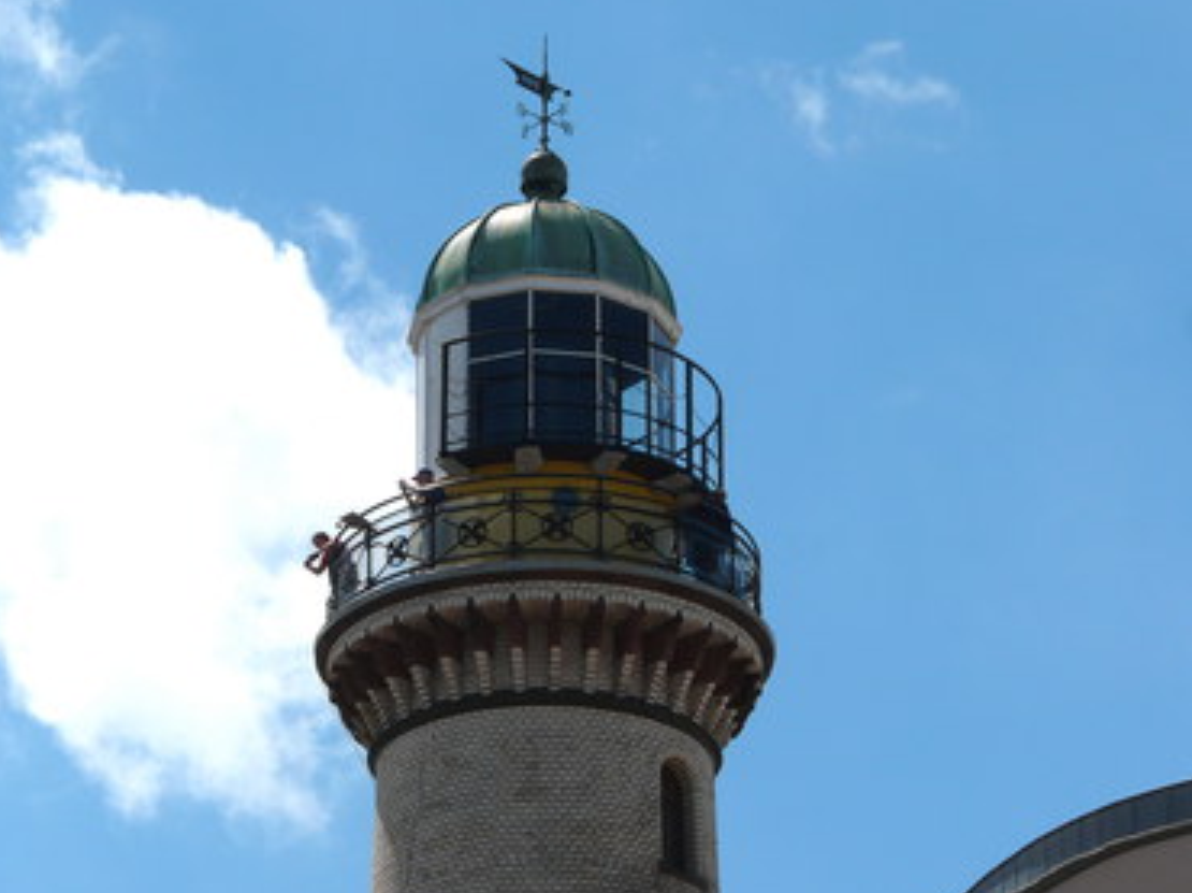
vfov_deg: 9.3
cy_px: 438
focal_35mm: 159
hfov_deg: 12.4
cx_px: 573
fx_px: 5472
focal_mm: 24.2
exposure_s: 1/500
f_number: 8
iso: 100
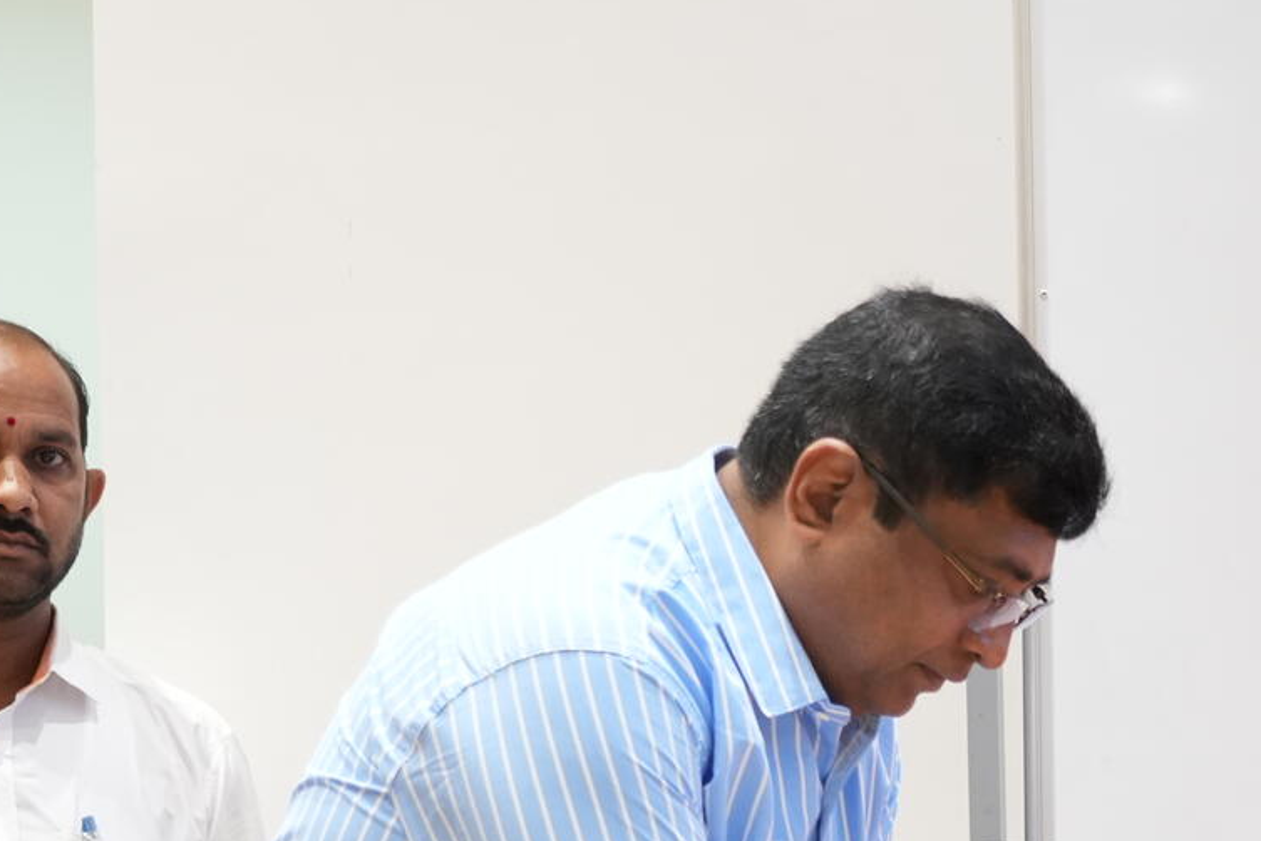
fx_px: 3573
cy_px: 928
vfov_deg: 13.2
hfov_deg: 19.8
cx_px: 968
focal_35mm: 102
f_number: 4
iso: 2500
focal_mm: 40
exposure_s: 1/160
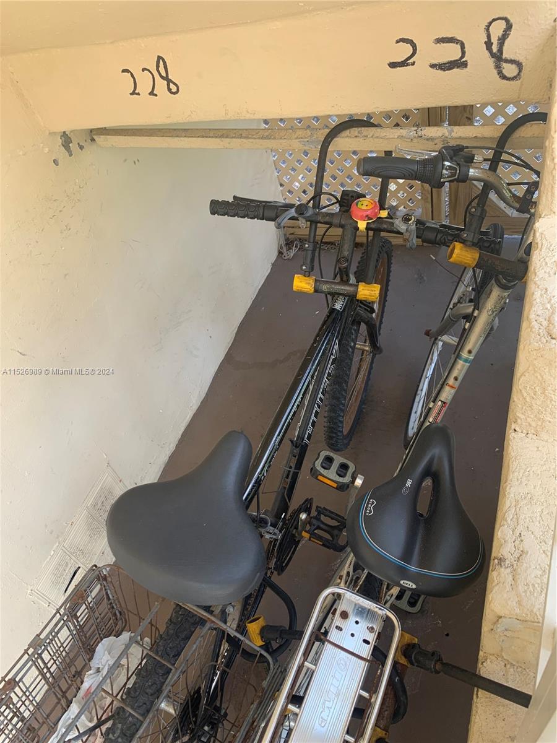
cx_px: 278
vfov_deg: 67.3
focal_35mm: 26
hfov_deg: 53.1
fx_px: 558
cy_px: 372
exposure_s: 1/121
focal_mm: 4.25
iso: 50
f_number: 1.8
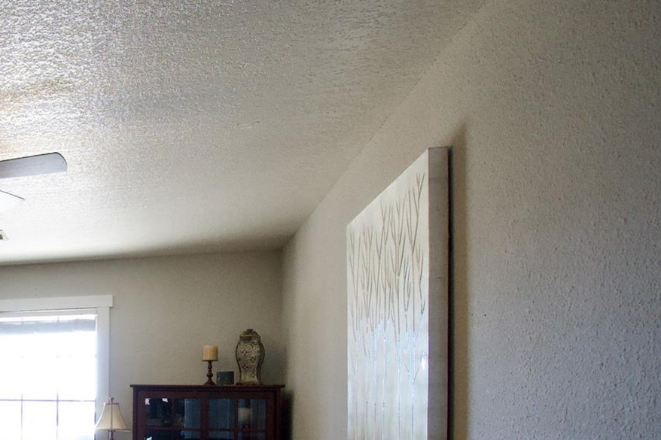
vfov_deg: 35.3
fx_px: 642
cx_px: -87
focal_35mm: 35
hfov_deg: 41.6
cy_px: 408
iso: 3200
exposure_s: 1/50
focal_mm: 10
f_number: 11
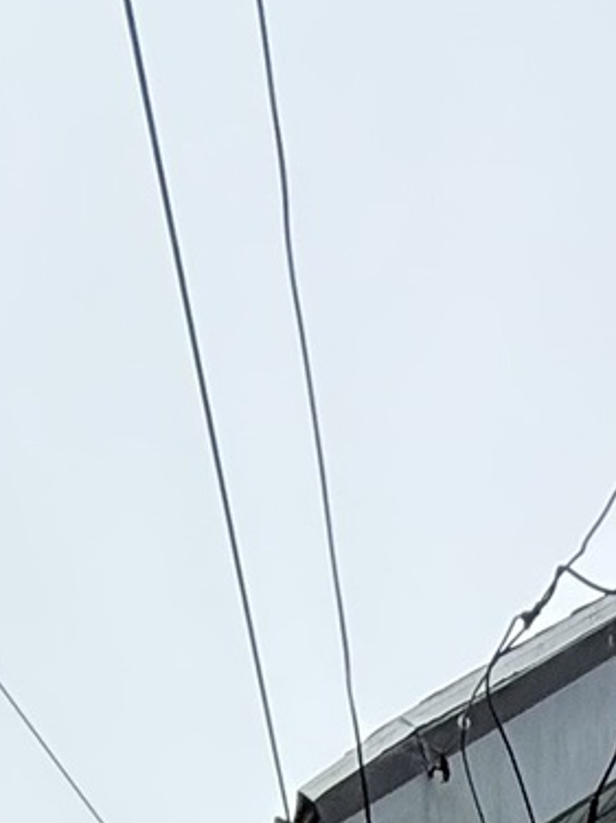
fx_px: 2042
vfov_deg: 13.8
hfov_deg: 16.6
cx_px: 673
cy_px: 2092
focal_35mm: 86
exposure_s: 1/717
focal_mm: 2.22
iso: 64
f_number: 2.2
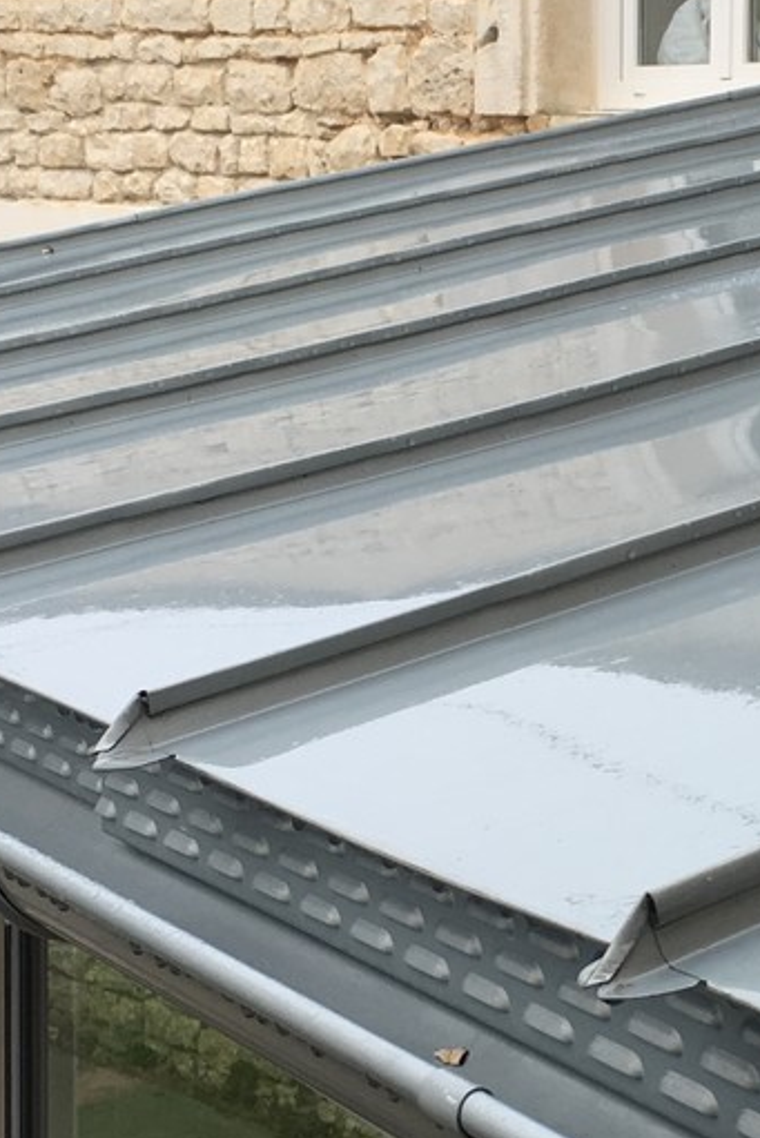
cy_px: 501
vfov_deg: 23.9
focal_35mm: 85
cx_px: 753
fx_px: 2690
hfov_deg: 15.8
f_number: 2.2
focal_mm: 4.15
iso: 25
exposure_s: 1/100
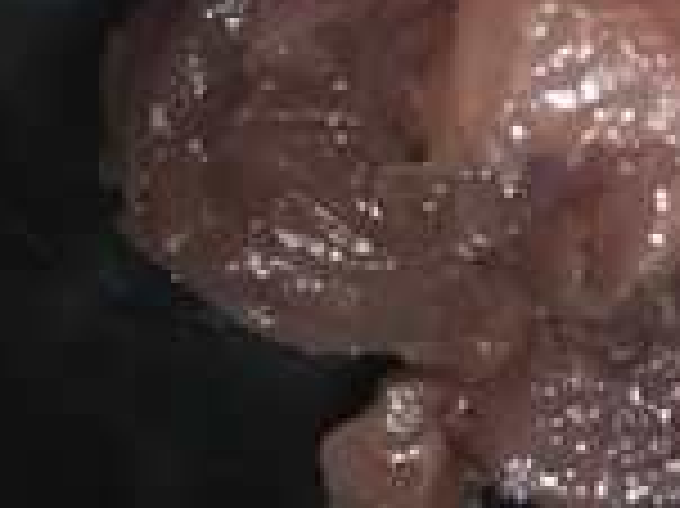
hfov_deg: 15.6
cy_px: -54
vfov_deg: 11.8
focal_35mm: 123
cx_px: 748
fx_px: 2414
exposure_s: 1/17
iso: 800
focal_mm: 4.15
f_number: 2.2
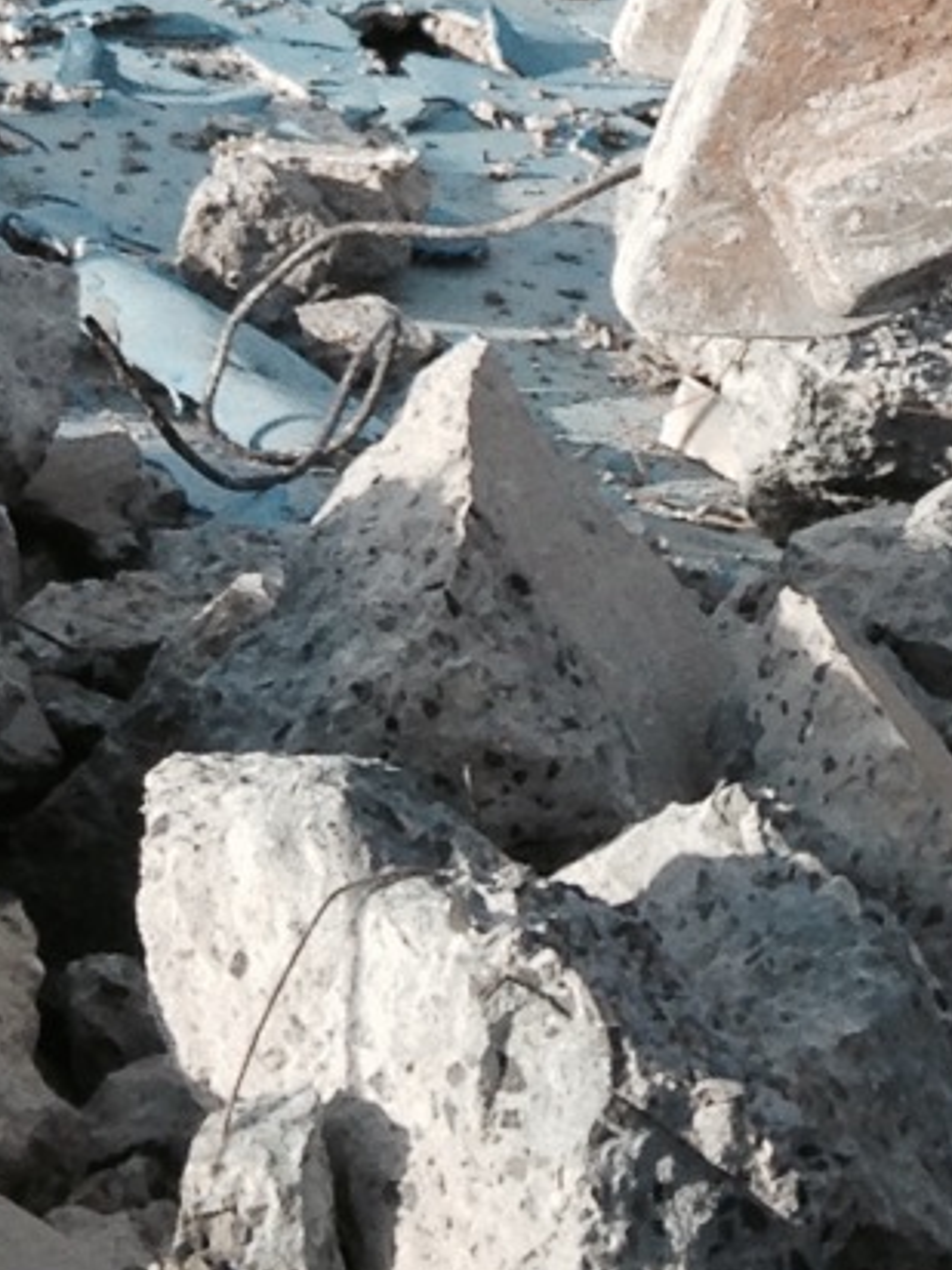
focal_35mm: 164
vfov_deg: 11.0
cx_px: 59
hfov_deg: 9.0
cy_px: -1224
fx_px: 6014
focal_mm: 4.12
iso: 50
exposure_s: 1/1261
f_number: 2.4
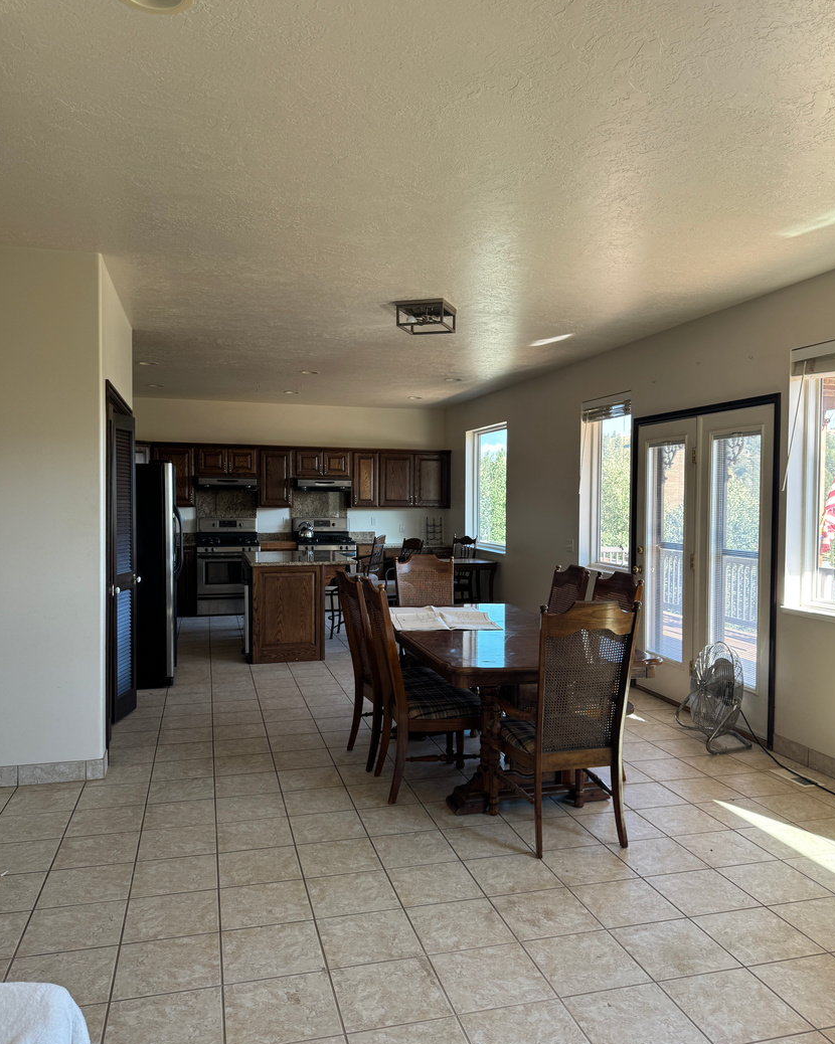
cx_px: 430
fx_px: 803
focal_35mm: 26
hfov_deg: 54.9
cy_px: 527
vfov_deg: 66.0
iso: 80
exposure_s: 1/121
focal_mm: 6.76
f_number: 1.78
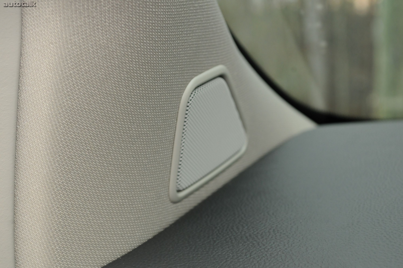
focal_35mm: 82
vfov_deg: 16.5
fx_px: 923
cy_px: 134
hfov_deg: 24.6
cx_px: 202
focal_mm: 55
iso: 800
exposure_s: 1/60
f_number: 8
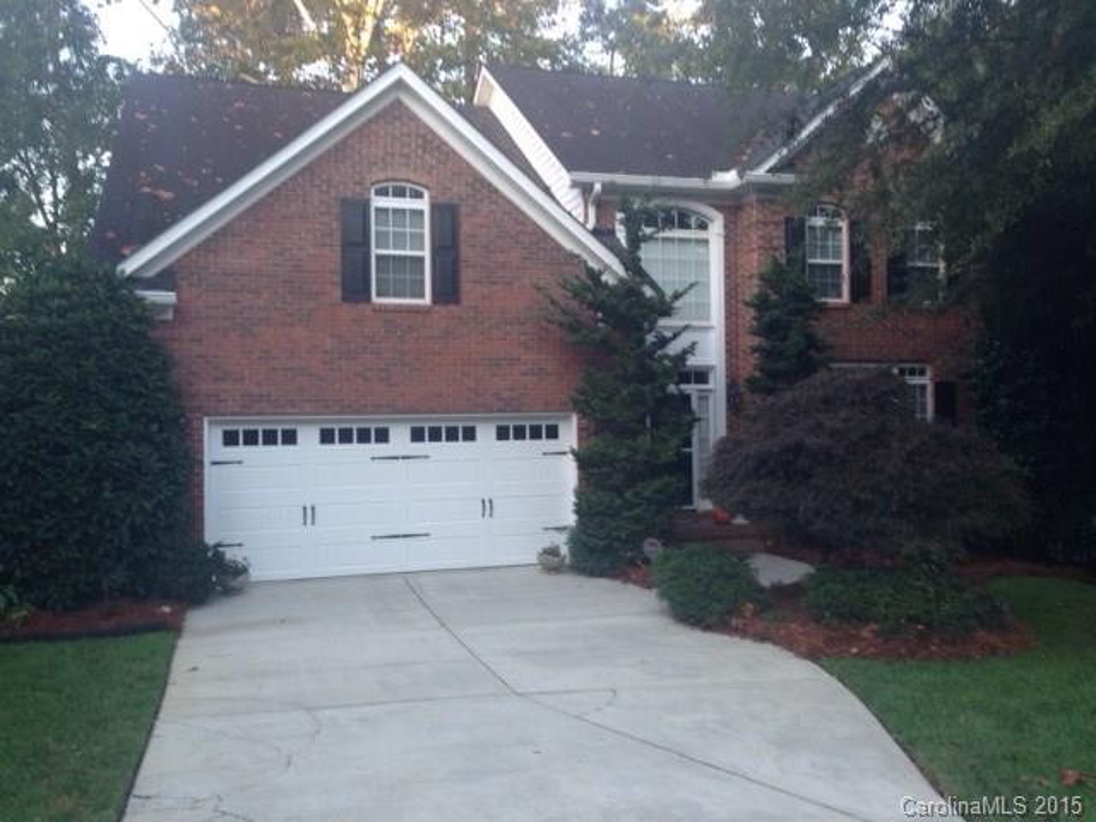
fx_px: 1045
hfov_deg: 55.4
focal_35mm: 33
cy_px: 411
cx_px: 548
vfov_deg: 42.9
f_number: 2.4
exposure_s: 1/30
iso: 50
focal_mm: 4.12
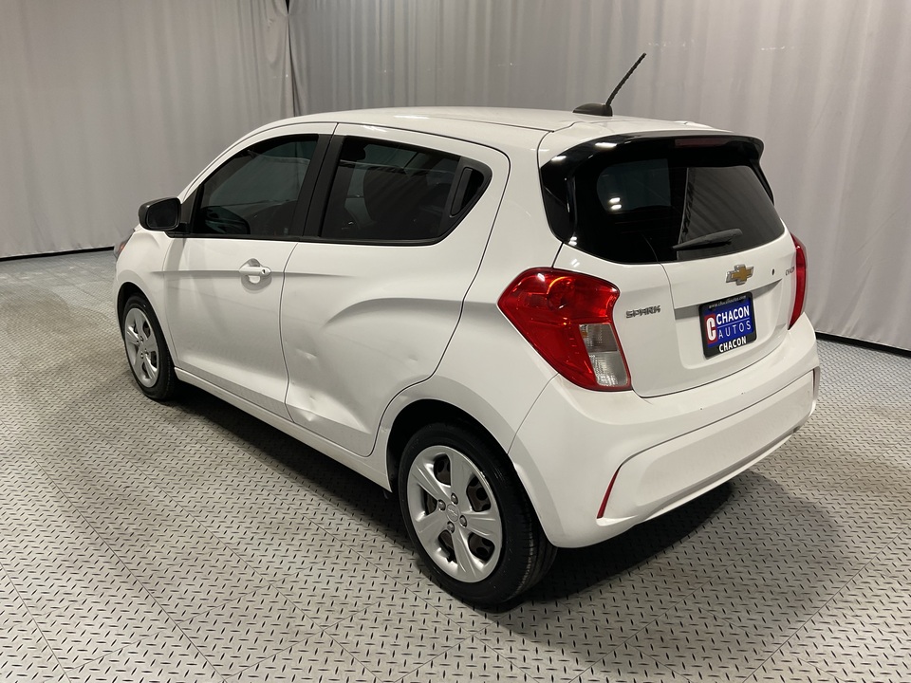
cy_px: 342
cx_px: 456
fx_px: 763
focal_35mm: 29
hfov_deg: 61.7
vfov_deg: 48.2
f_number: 1.8
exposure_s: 1/60
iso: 40
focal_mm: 3
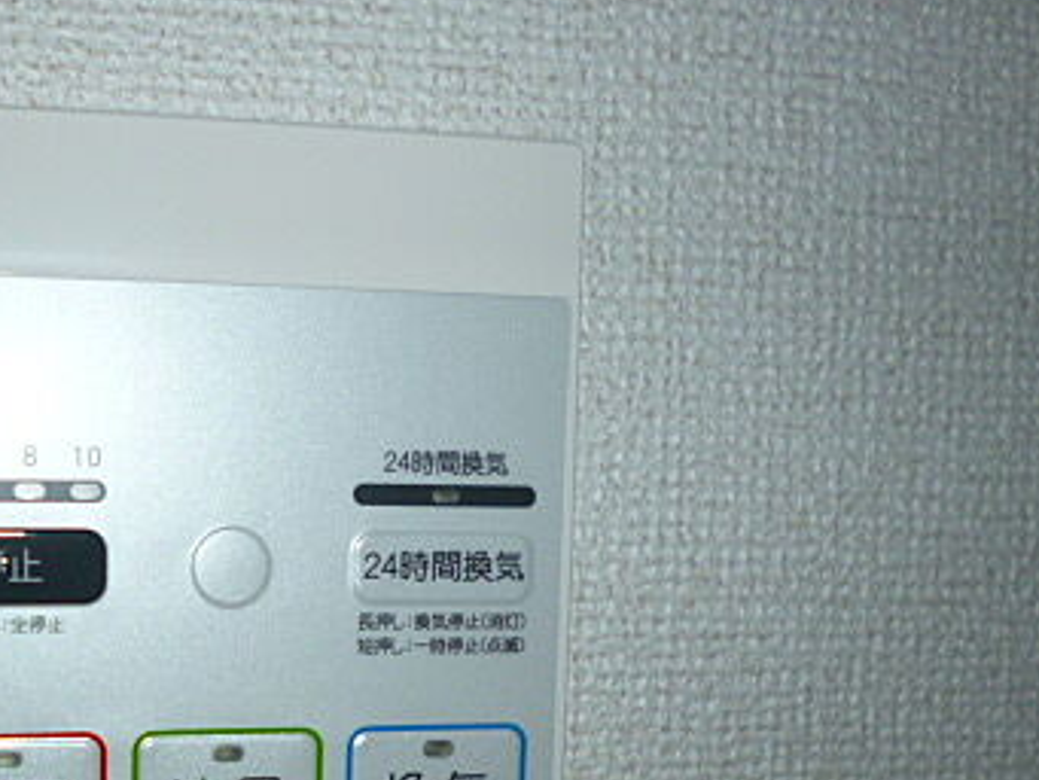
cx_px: 207
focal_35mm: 45
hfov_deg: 40.3
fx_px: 1351
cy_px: 634
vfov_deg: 31.3
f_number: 2.5
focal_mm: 4.3
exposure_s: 1/60
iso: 100
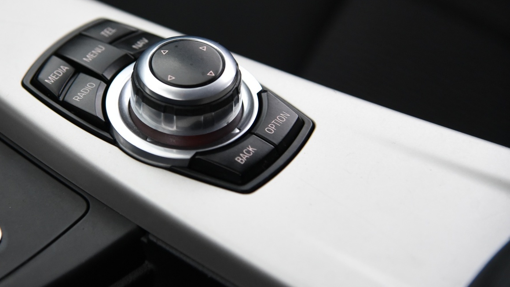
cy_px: 77
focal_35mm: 120
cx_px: 170
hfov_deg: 17.8
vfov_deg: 10.1
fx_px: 1623
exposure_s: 1/30
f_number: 4
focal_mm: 82
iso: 4000
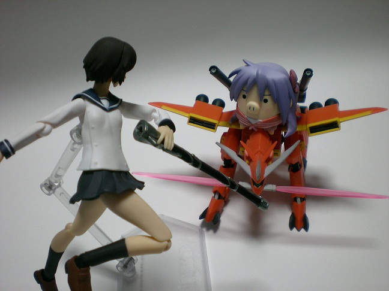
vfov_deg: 37.7
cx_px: 194
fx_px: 427
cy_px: 146
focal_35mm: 38
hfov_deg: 49.0
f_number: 3.1
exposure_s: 1/12.6
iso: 200
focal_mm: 6.3
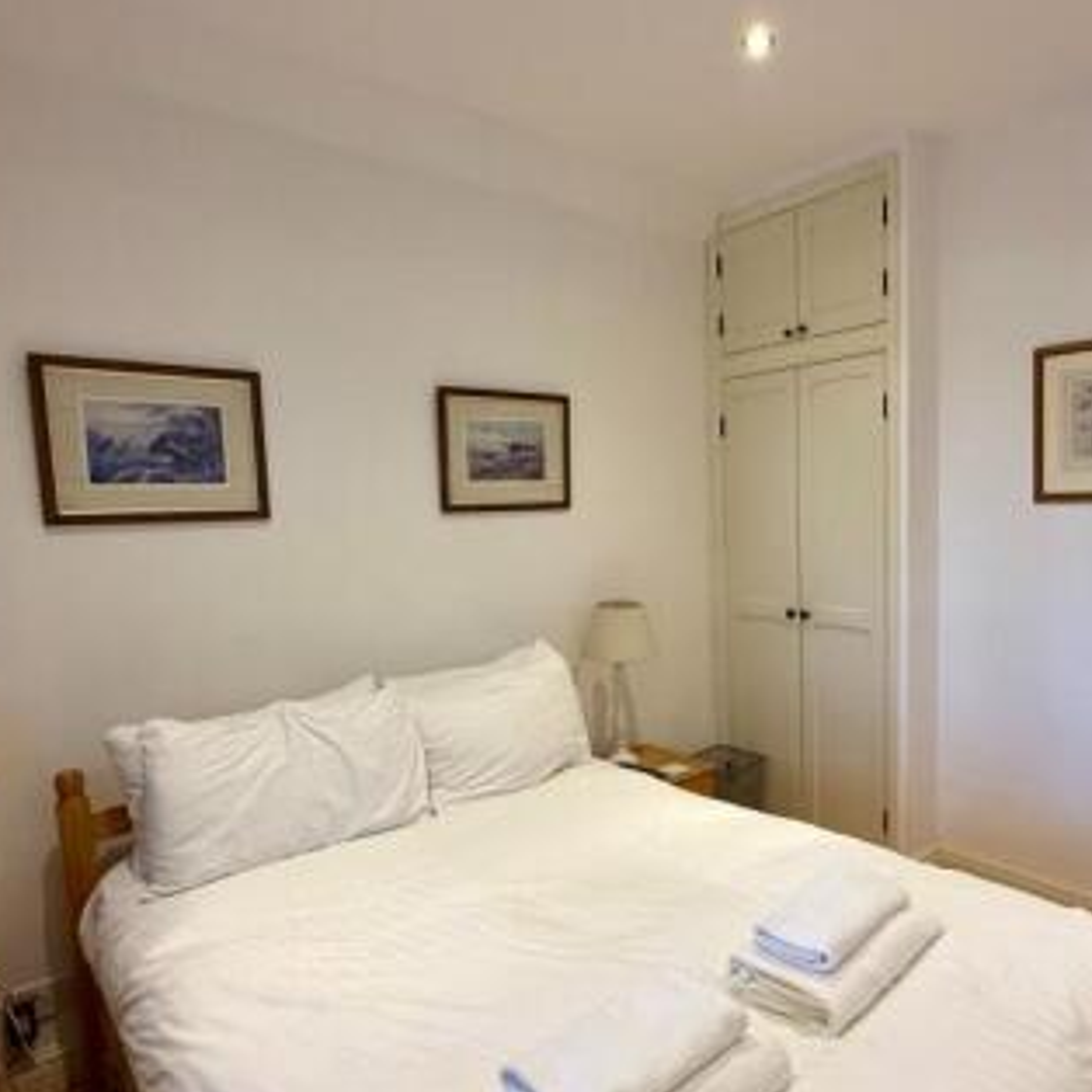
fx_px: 821
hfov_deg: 66.2
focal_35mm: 23
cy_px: 583
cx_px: 687
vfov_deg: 67.2
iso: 250
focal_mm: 2.22
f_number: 2.2
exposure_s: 1/100
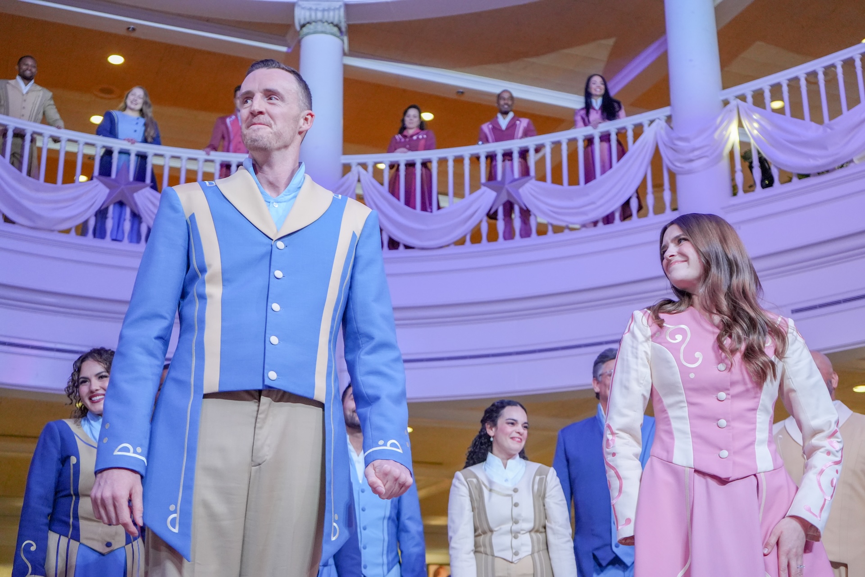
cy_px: 288
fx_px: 1105
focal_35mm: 46
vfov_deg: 29.2
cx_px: 432
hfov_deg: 42.7
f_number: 4.5
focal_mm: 46
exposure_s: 1/160
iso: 3200
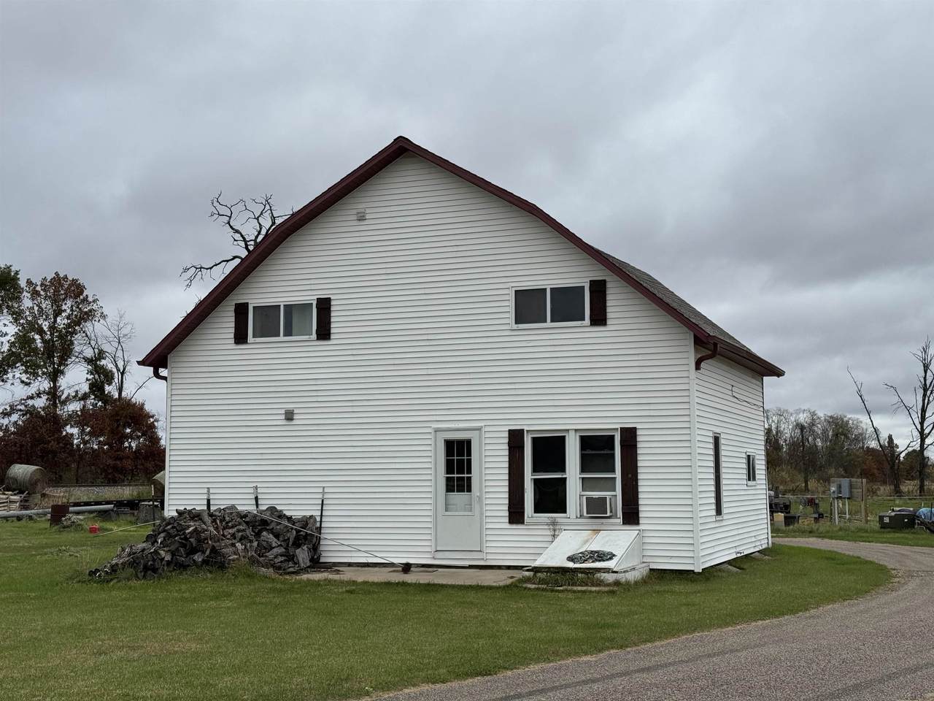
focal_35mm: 48
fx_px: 1295
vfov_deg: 30.3
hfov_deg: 39.7
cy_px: 350
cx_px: 467
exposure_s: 1/3817
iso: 64
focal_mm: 6.76
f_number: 1.78
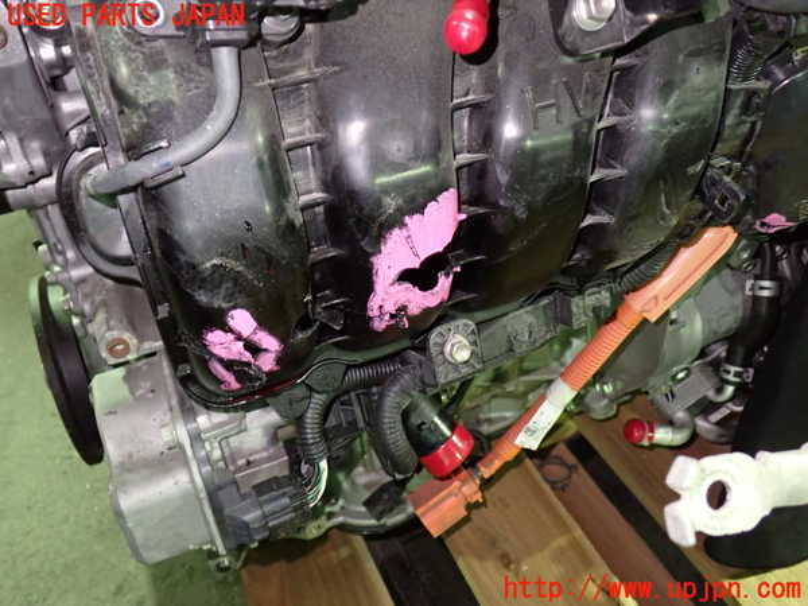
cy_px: 303
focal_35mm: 30
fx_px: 700
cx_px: 404
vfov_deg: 46.8
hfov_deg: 60.0
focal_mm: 5.4
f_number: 2.3
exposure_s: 1/20
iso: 800
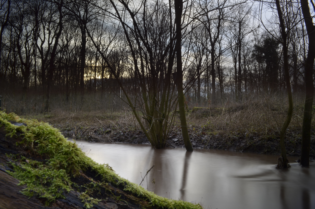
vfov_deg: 47.7
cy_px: 104
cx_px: 158
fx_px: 236
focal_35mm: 27
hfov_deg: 67.5
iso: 140
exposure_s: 15
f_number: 22
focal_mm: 18
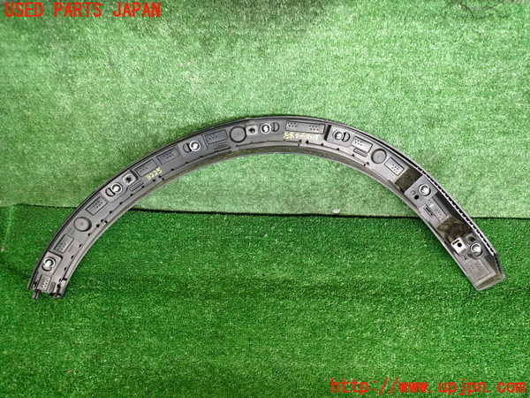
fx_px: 383
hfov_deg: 69.4
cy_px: 199
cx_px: 265
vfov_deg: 54.9
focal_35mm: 25
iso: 320
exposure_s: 1/30
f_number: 2
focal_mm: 4.5
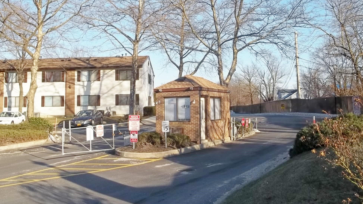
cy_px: 76
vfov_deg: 31.1
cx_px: 191
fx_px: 366
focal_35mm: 38
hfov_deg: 52.8
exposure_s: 1/500
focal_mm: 5.9
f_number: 3.3
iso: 64
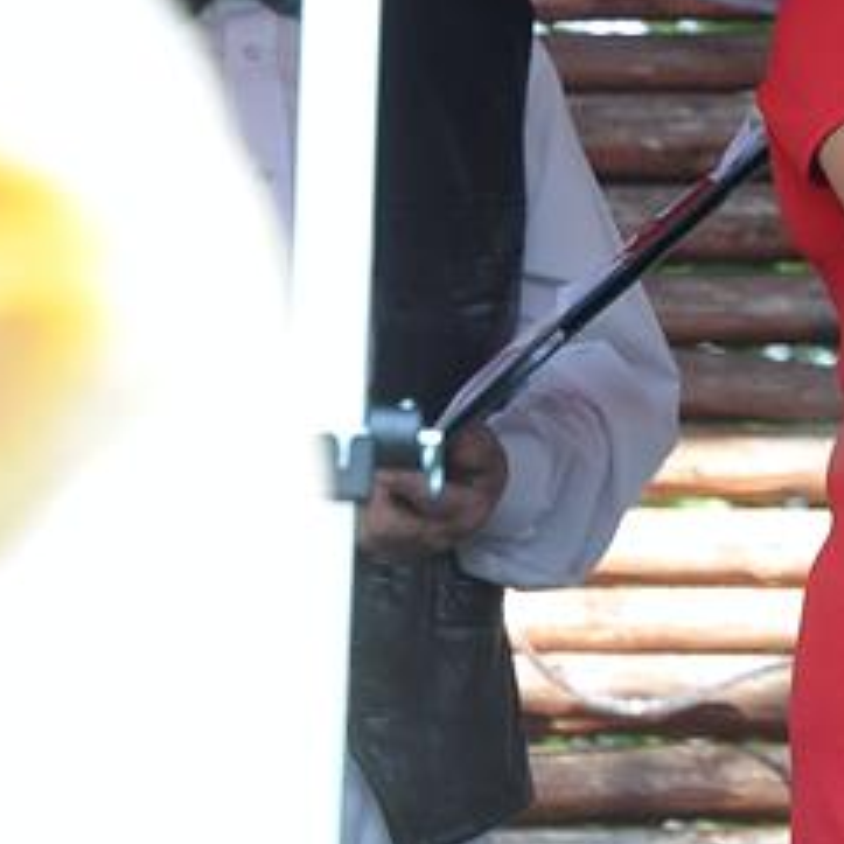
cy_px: -107
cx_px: 1401
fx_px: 8689
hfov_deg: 5.5
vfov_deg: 5.5
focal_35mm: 315
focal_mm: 70
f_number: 4.5
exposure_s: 1/320
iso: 640
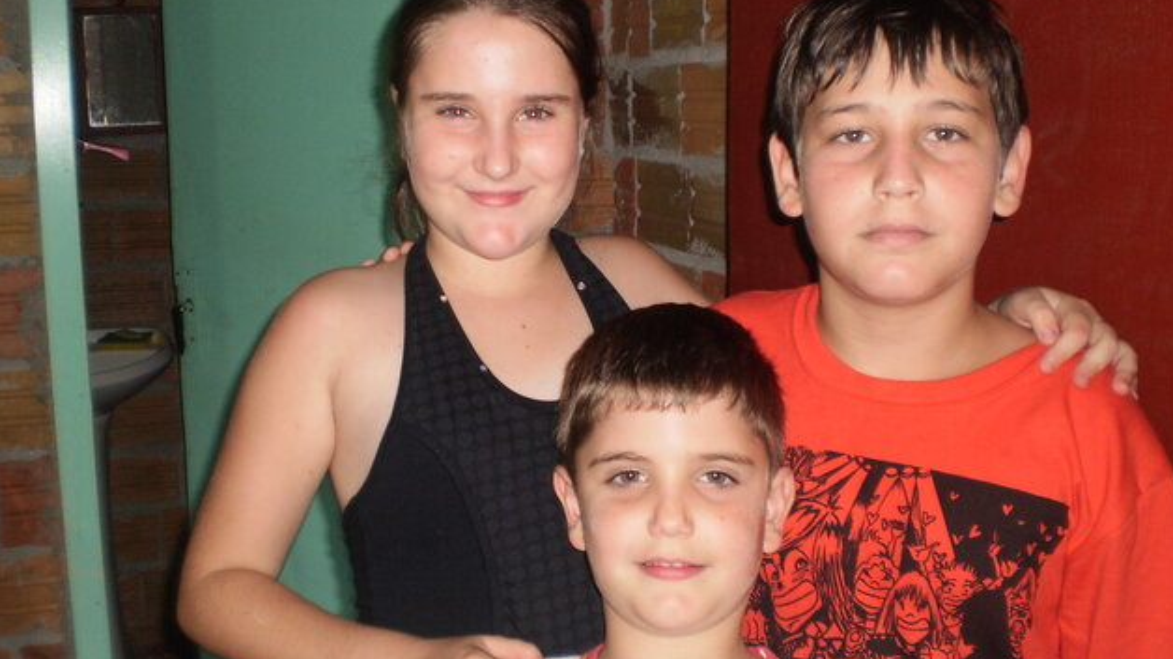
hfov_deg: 50.5
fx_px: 1244
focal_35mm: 40
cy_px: 286
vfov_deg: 29.7
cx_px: 583
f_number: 3.1
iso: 125
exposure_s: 1/30
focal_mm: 6.3
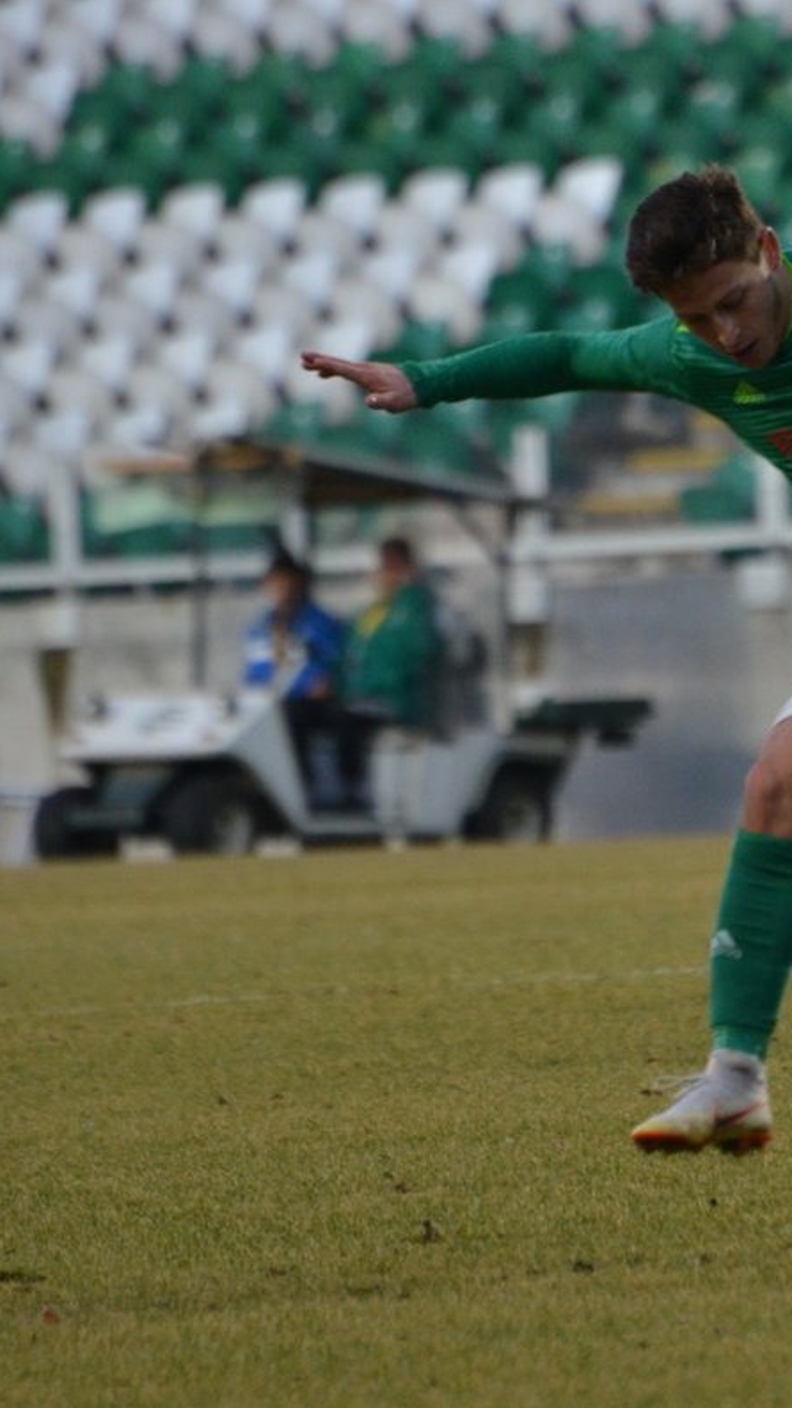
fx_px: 26585
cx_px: 904
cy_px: 704
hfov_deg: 1.7
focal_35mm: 712
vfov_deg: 3.0
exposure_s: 1/500
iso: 1250
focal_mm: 300
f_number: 5.6
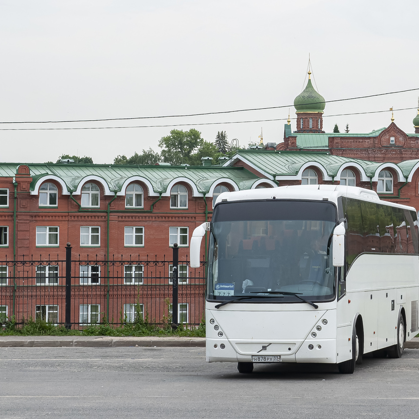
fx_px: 1328
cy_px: 211
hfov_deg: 17.9
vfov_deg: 17.9
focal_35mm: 97
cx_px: 273
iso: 640
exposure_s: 1/640
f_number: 11
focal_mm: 50
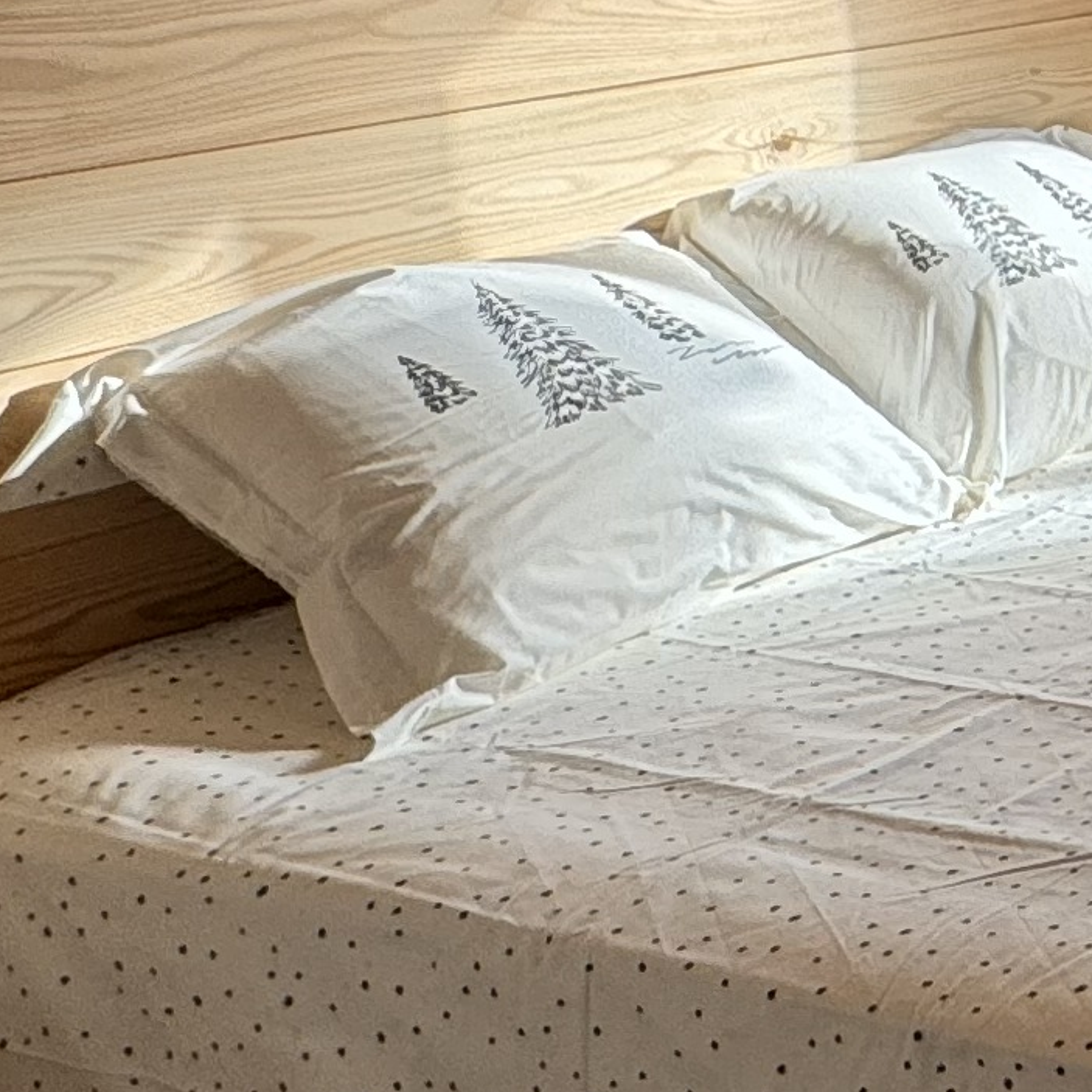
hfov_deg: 17.3
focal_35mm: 71
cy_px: 103
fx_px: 2534
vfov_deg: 23.6
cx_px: 2201
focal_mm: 2.22
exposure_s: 1/99
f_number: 2.2
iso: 50
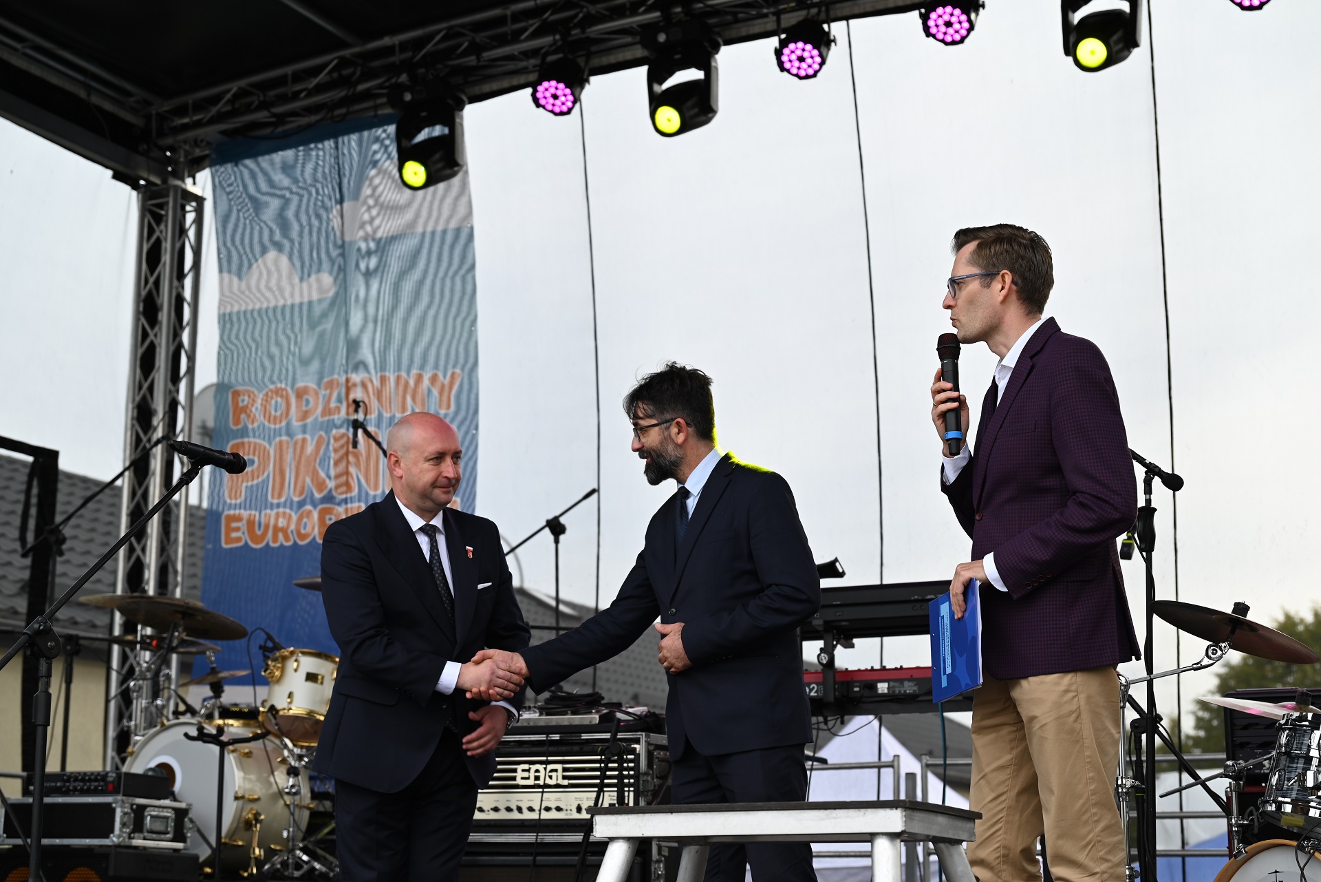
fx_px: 2055
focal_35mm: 56
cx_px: 660
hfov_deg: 35.6
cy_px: 441
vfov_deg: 24.2
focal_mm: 56
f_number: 4
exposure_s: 1/200
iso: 100
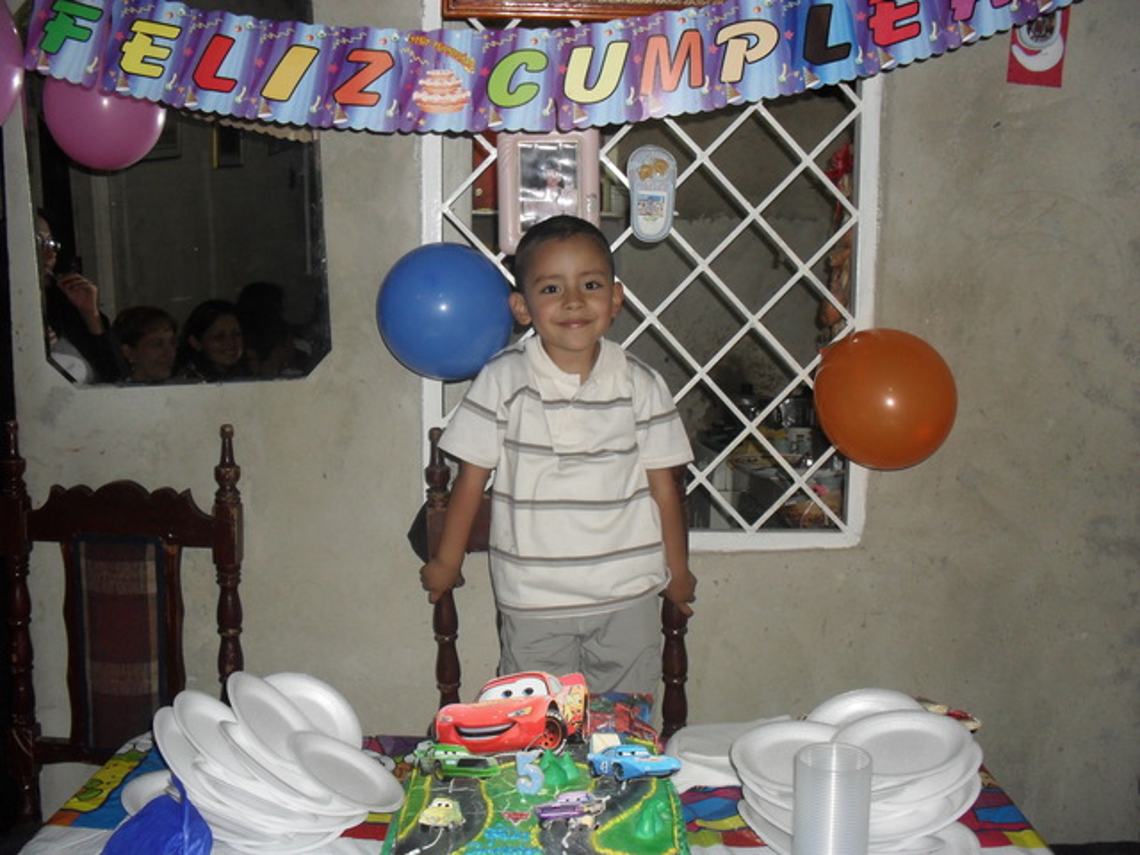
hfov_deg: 52.6
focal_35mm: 35
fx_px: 1153
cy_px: 428
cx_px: 570
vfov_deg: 40.7
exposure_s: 1/45
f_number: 3.2
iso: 200
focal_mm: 6.3
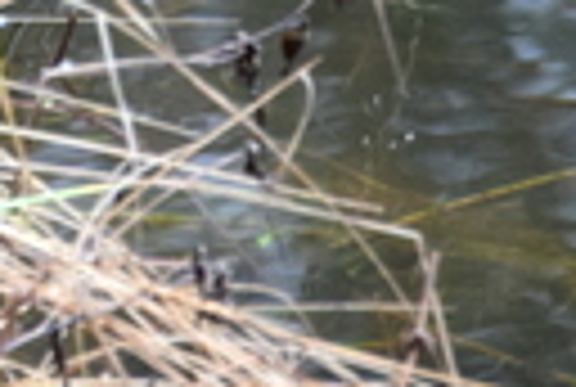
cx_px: -256
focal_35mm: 981
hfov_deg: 2.1
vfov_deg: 1.4
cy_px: -810
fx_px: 15734
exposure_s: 1/25
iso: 1600
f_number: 5.6
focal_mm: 105
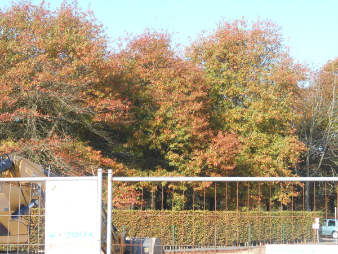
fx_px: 742
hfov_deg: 25.7
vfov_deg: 19.4
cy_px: 127
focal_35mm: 76
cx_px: 169
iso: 180
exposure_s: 1/250
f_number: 5.8
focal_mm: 13.5
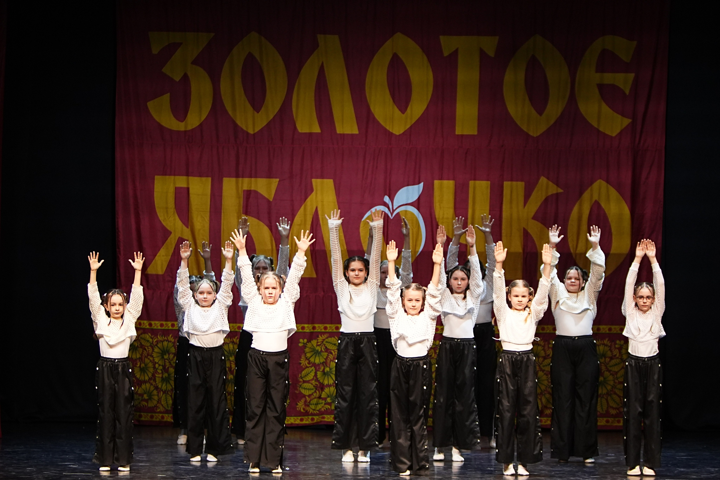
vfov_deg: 12.6
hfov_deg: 18.8
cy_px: 240
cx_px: 360
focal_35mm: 109
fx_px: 2180
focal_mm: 73
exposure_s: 1/400
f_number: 2.8
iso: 2000
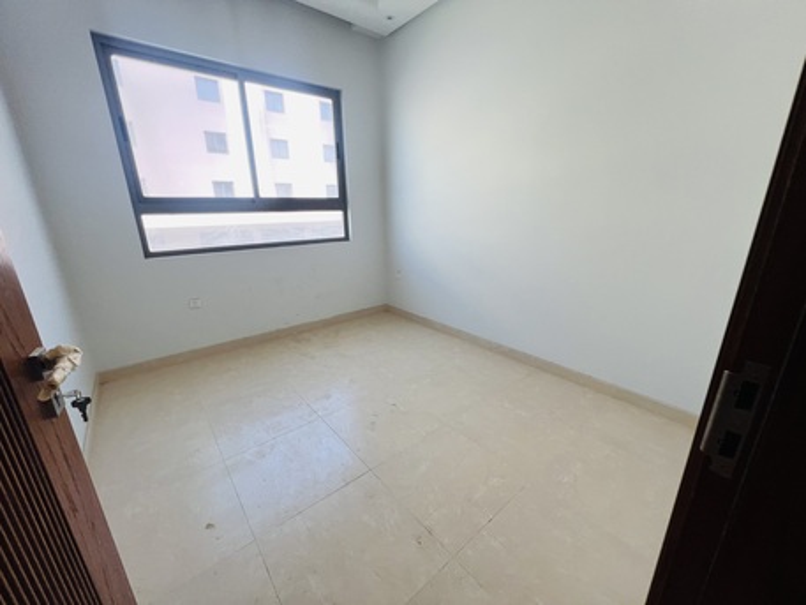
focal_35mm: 13
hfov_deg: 106.2
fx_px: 303
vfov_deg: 89.9
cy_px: 302
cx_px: 403
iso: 80
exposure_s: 1/99
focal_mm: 1.57
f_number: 1.8
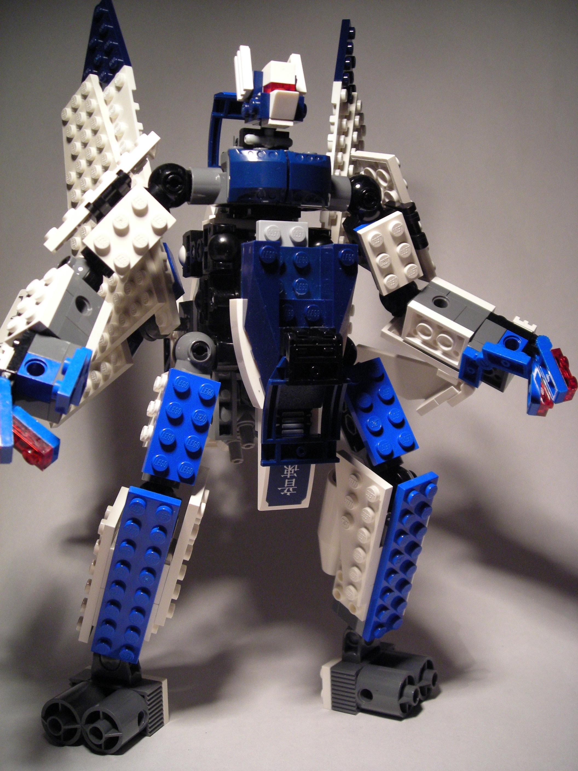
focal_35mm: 38
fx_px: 846
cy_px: 386
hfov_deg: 37.7
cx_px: 289
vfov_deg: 49.0
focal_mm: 6.3
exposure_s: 1/11.3
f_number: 3.2
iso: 200
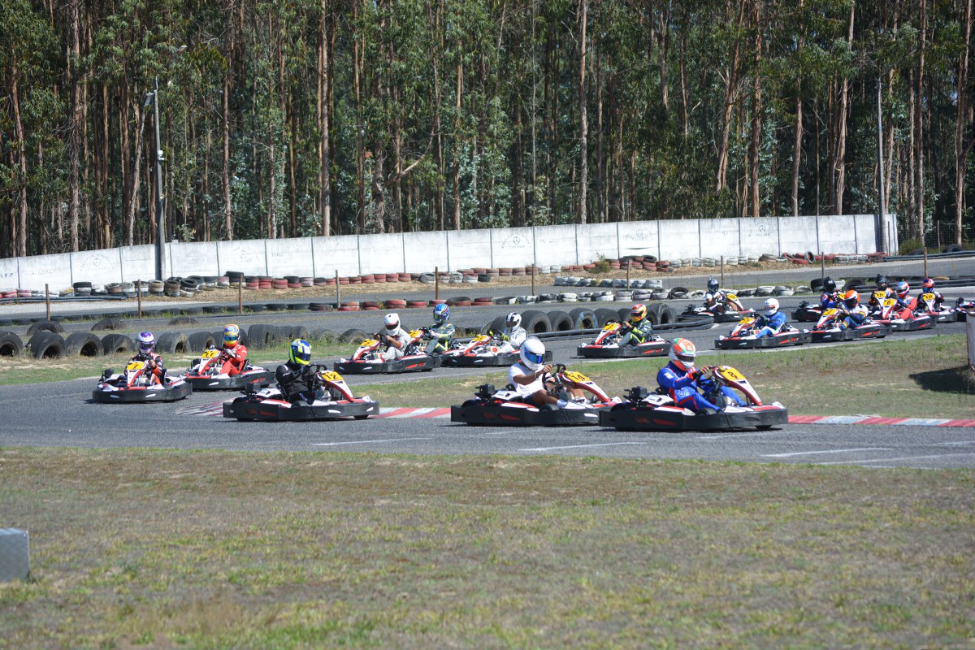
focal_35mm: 147
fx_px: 3981
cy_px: 325
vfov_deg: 9.3
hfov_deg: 14.0
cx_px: 488
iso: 400
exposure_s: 1/1600
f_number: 6.3
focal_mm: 98
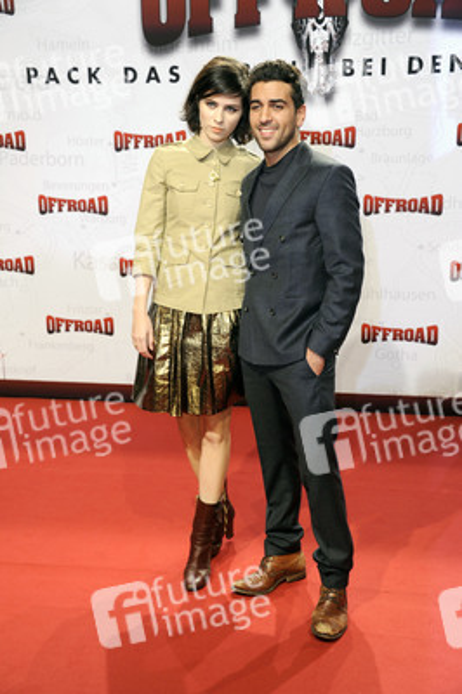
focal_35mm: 52
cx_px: 231
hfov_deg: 25.9
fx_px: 1003
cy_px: 347
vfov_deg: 38.2
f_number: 5.6
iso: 800
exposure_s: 1/125
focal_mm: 52
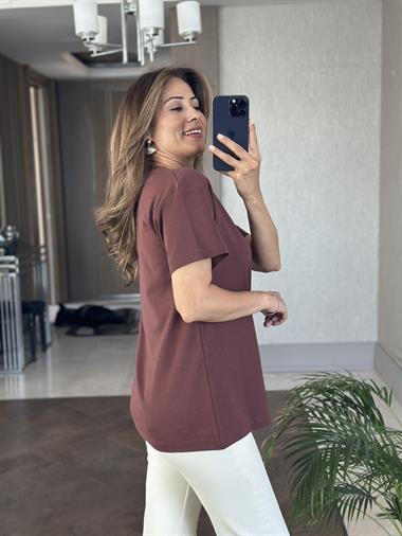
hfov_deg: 30.3
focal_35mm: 48
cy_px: 268
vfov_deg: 39.6
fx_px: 743
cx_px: 201
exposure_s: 1/75
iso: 125
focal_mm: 6.86
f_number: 1.78
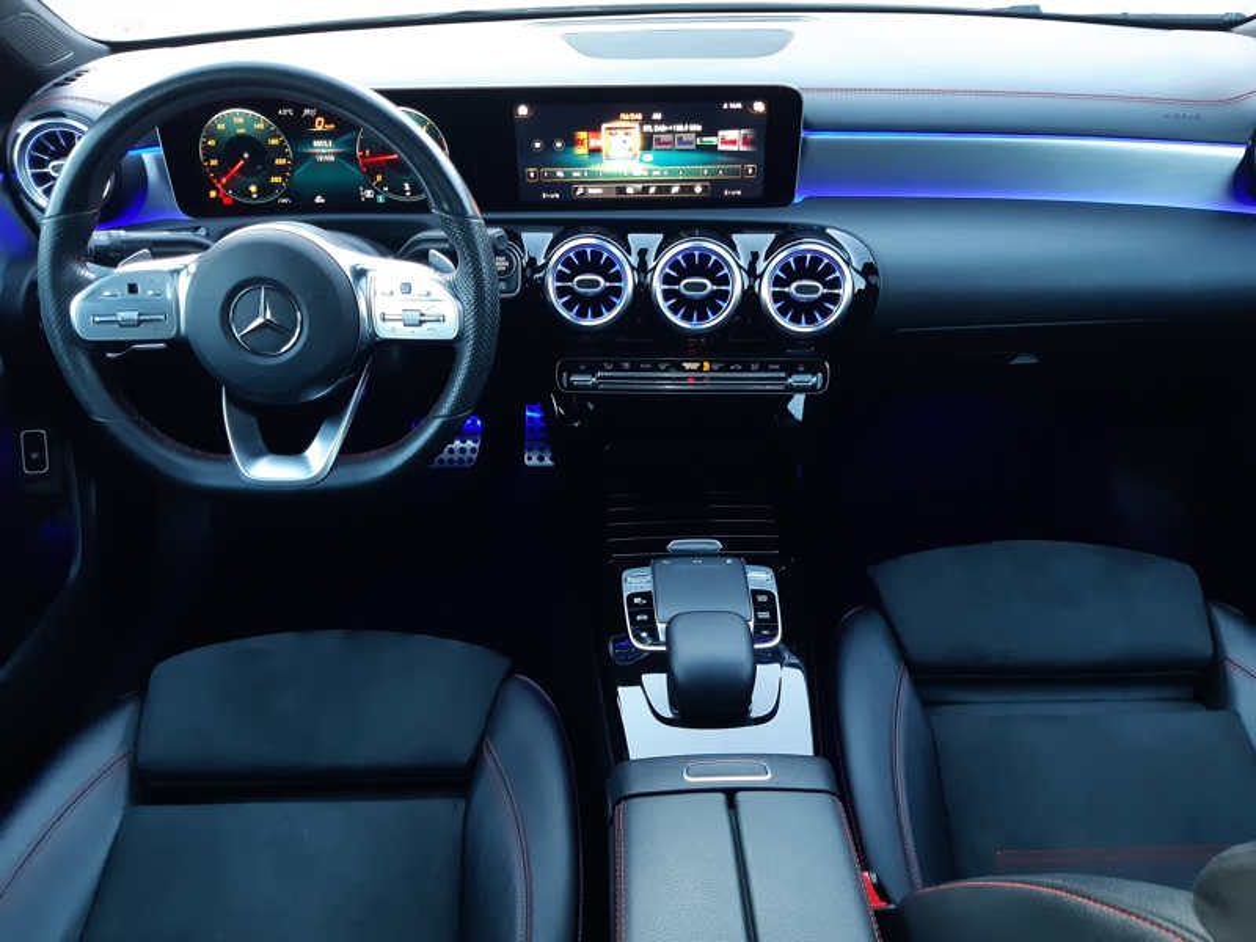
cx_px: 628
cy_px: 471
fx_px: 943
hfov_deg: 67.3
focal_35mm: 26
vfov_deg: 53.1
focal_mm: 3.92
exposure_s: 1/25
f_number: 1.7
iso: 200
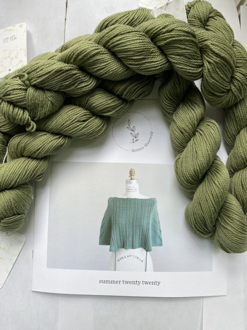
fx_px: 247
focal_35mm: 26
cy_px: 165
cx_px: 124
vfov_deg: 67.3
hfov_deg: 53.1
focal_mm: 4.25
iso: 40
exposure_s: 1/120
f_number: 1.8
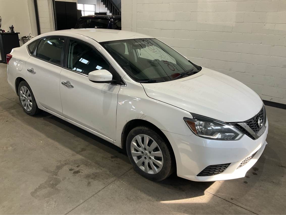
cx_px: 143
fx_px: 240
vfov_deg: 48.2
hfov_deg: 61.7
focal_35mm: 29
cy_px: 108
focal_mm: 3
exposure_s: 1/120
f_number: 1.8
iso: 40
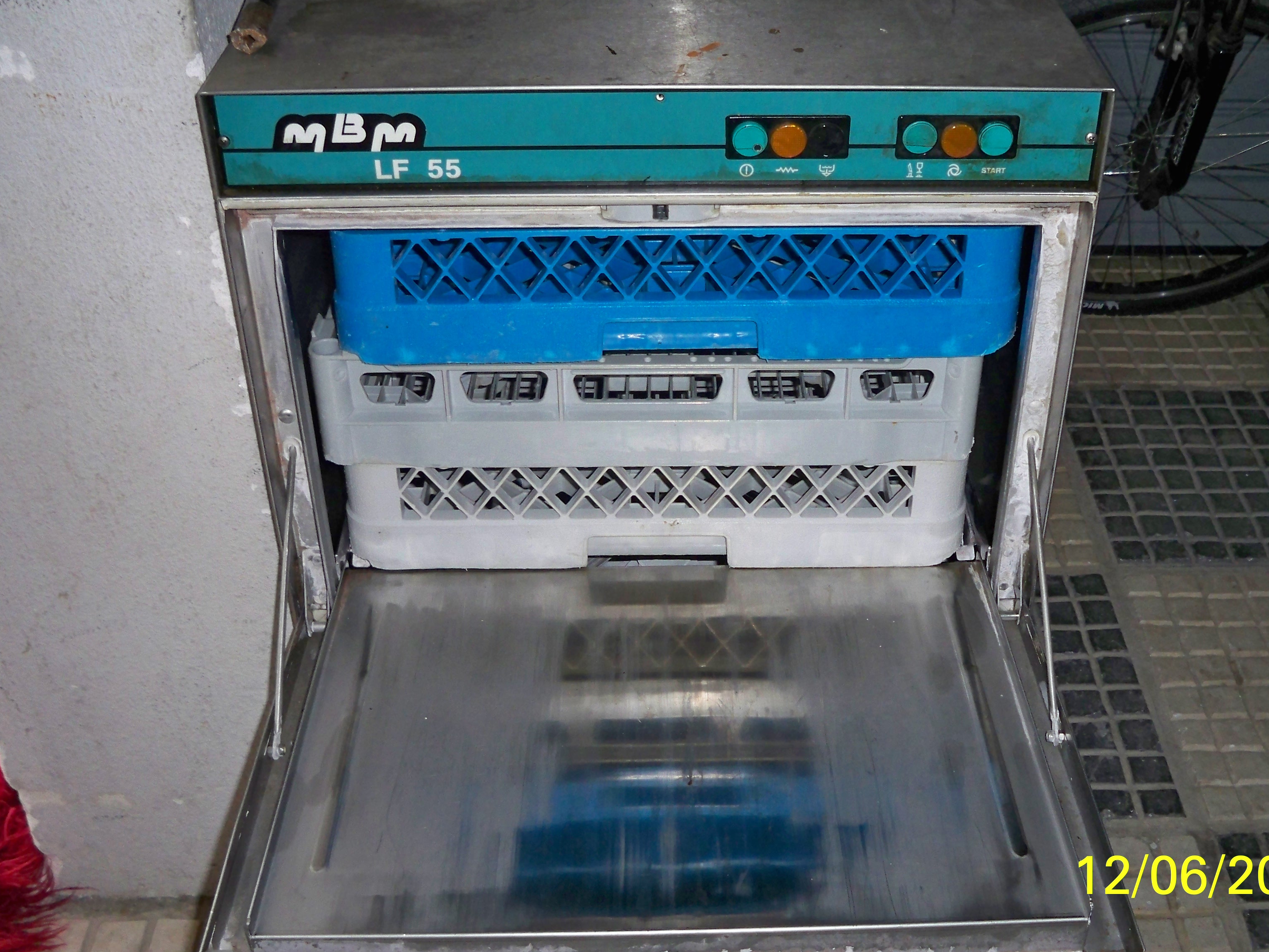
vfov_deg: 34.3
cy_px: 450
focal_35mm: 42
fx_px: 1540
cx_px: 705
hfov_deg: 44.7
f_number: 3.1
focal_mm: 6.3
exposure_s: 1/60
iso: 200
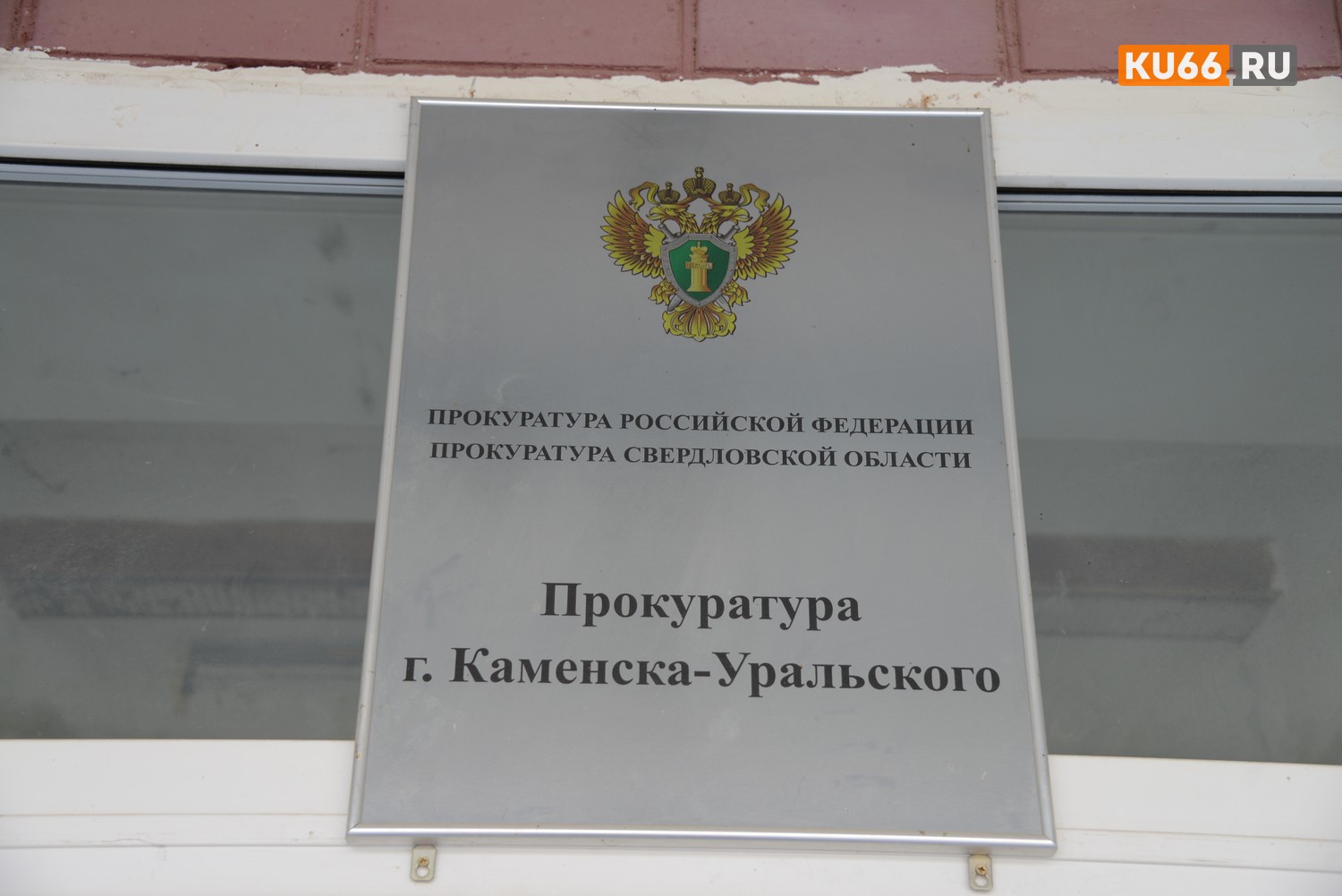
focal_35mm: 58
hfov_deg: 34.5
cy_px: 448
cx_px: 671
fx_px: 2163
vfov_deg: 23.4
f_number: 4.5
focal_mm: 58
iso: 200
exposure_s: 1/100
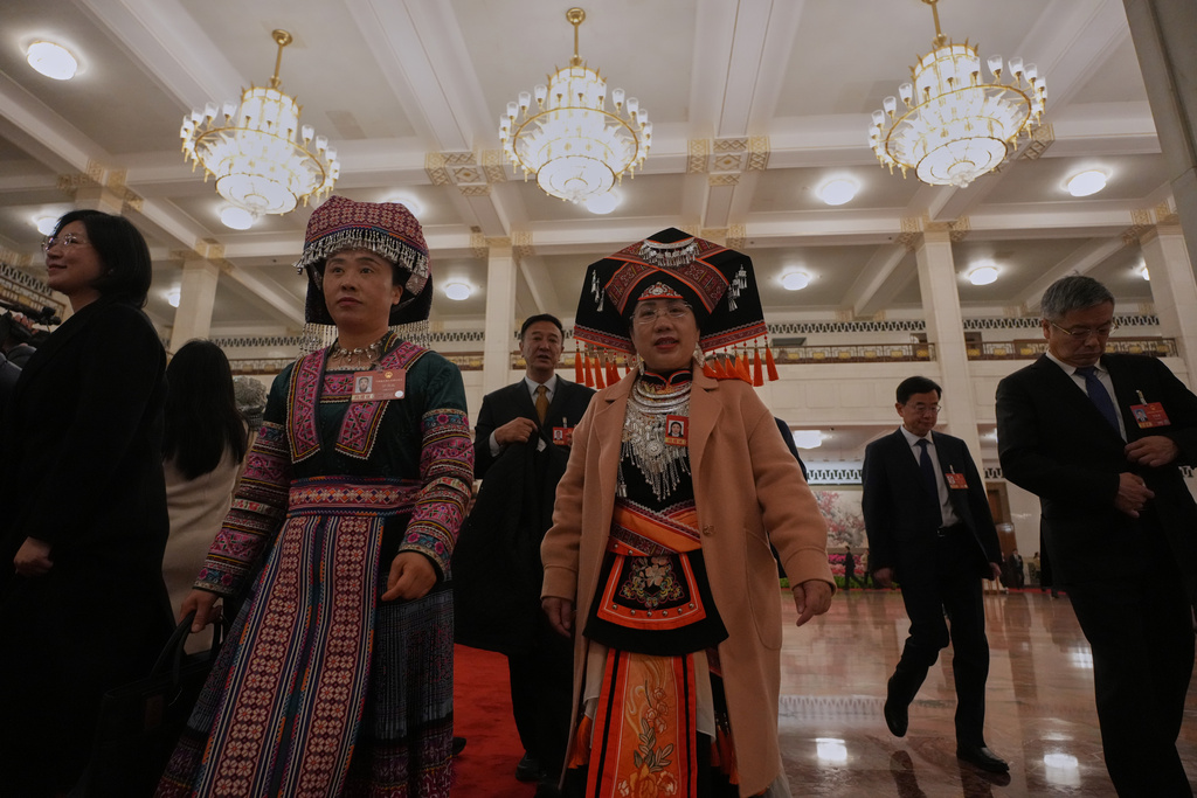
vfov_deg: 59.5
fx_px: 698
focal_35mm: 21
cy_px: 399
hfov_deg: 81.2
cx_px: 598
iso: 5000
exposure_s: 1/500
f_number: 4
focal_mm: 21
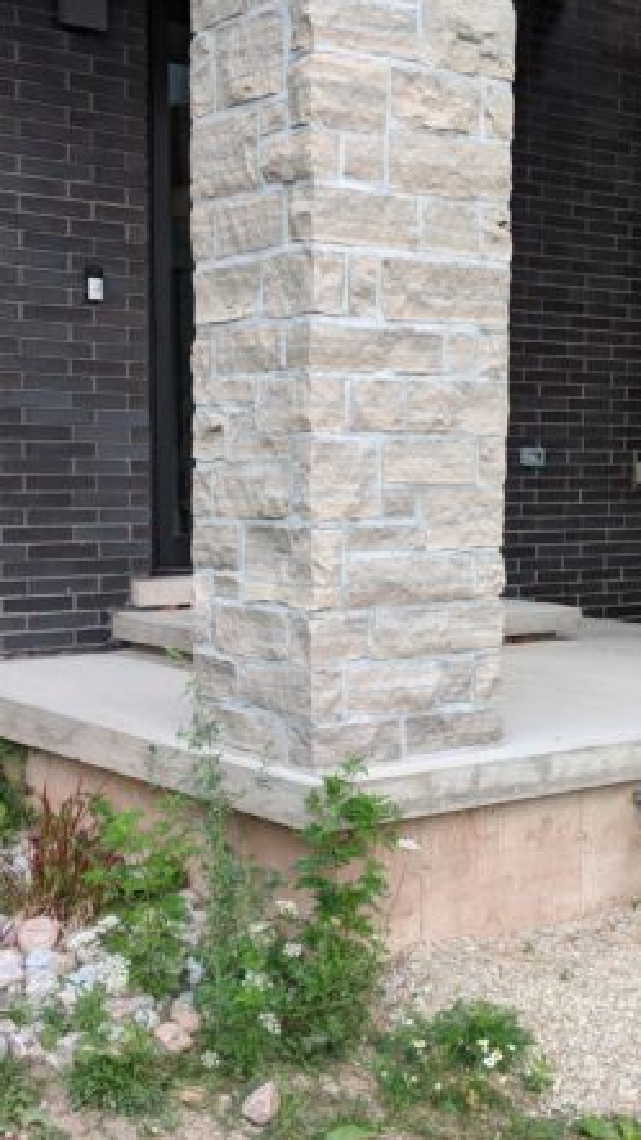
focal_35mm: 51
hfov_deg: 23.4
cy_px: 607
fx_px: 1542
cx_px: 412
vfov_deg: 40.6
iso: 56
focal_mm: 4.44
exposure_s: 1/325
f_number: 1.8
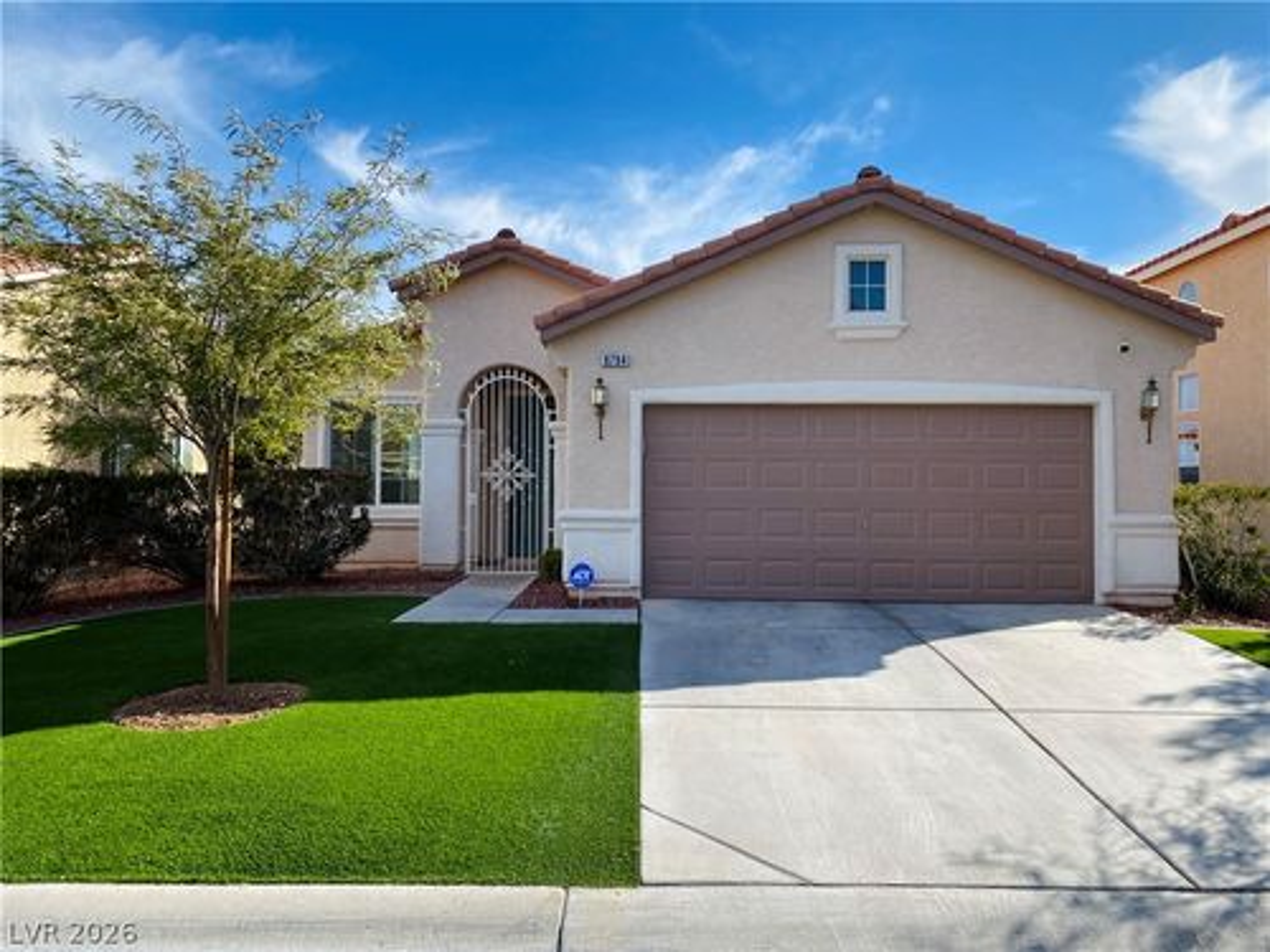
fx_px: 954
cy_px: 476
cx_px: 635
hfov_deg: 67.3
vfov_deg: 53.1
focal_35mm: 26
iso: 32
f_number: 1.8
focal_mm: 4.25
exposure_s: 1/2315
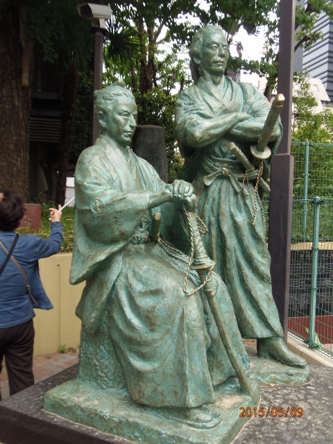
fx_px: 385
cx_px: 166
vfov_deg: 60.0
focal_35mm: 30
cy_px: 222
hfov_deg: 46.8
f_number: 3.2
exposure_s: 1/160
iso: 64
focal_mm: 5.5
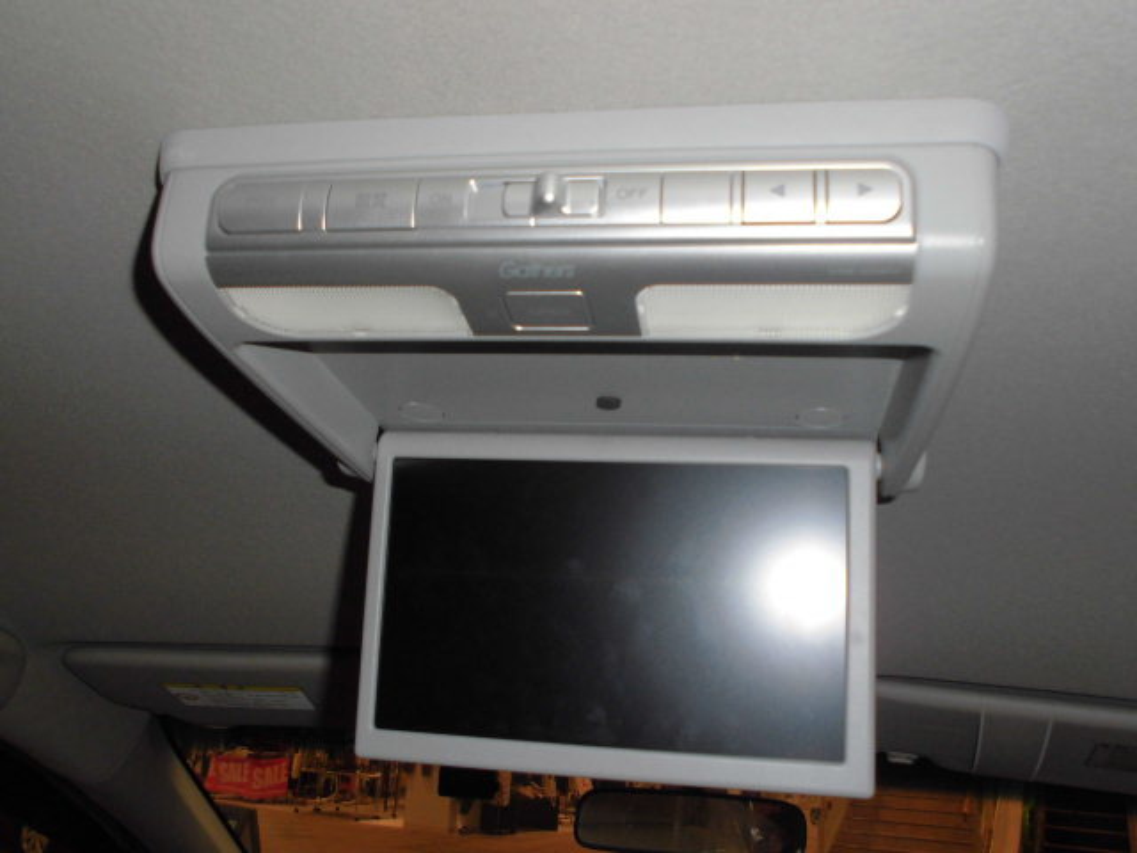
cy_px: 426
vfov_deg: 48.2
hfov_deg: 61.7
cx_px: 568
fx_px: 953
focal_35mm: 29
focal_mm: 5.3
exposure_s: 1/60
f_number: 3.7
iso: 100
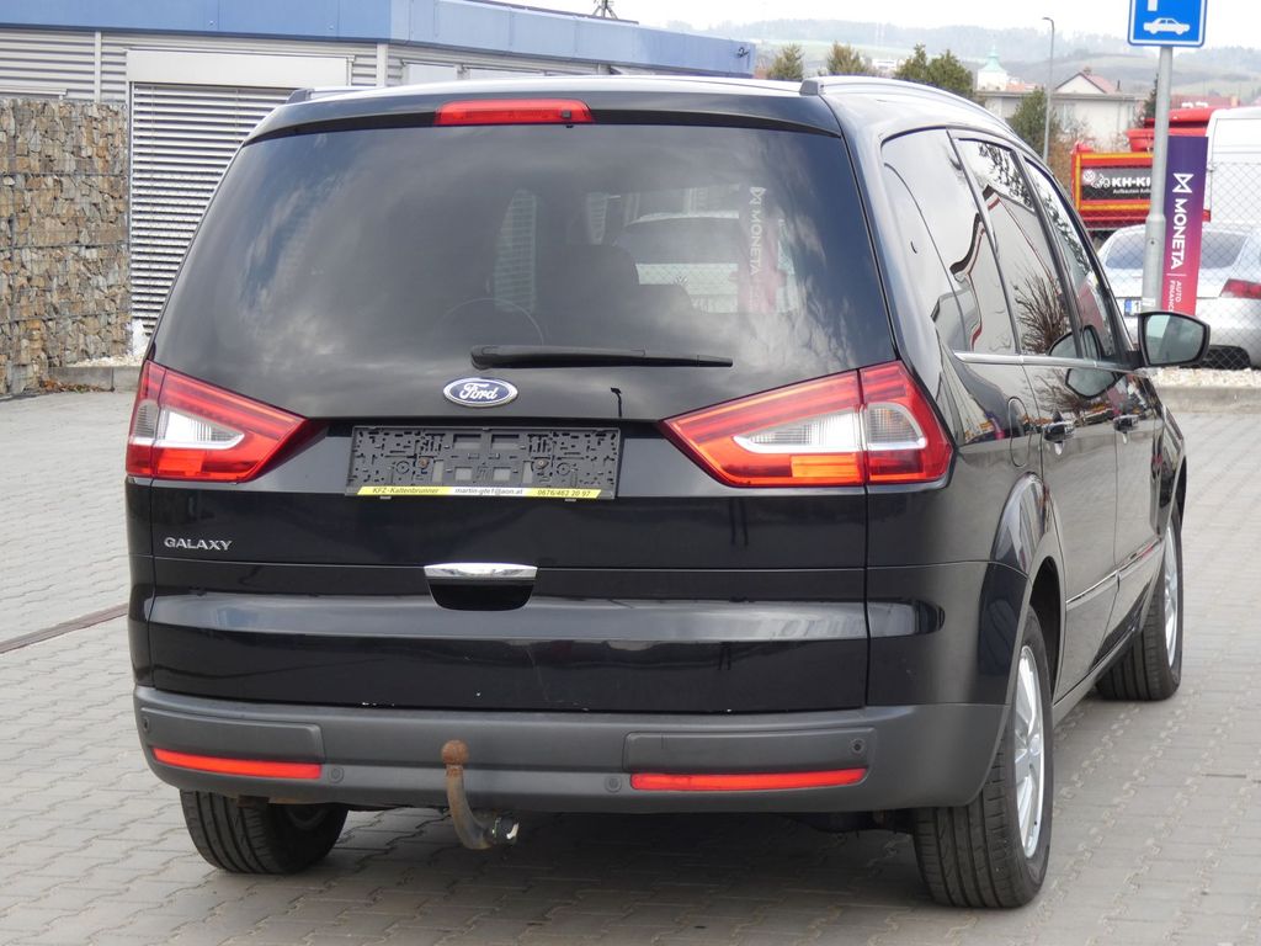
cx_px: 630
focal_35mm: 90
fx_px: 3279
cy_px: 473
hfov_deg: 21.8
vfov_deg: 16.4
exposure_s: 1/100
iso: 80
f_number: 5
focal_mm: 16
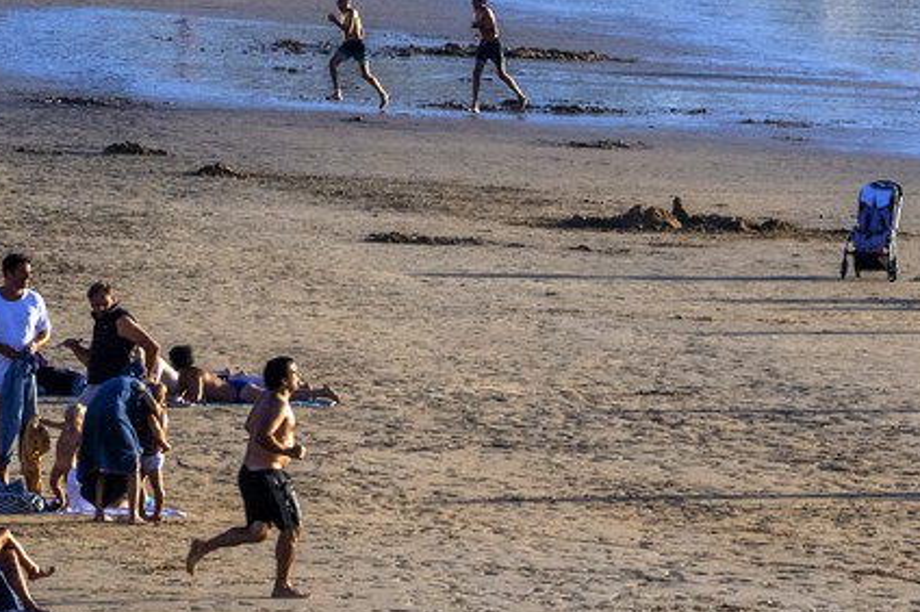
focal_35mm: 701
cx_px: -163
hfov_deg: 2.9
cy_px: -471
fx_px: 17900
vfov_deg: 2.0
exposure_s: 1/400
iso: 500
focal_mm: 165
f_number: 11
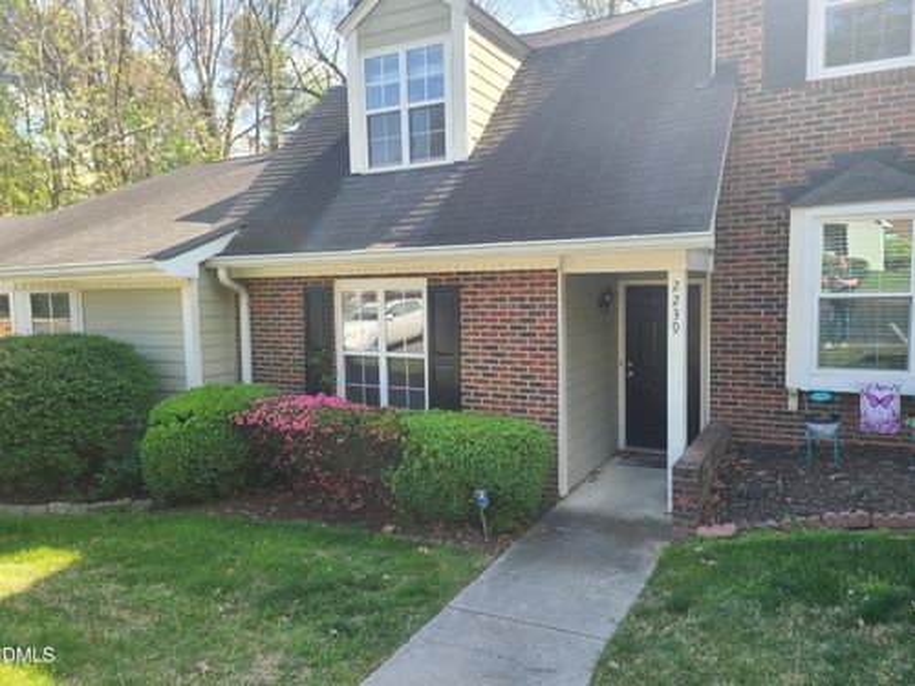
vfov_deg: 53.1
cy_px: 343
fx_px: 687
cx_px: 458
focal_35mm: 26
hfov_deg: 67.3
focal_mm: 5.4
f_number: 1.8
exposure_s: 1/410
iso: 40
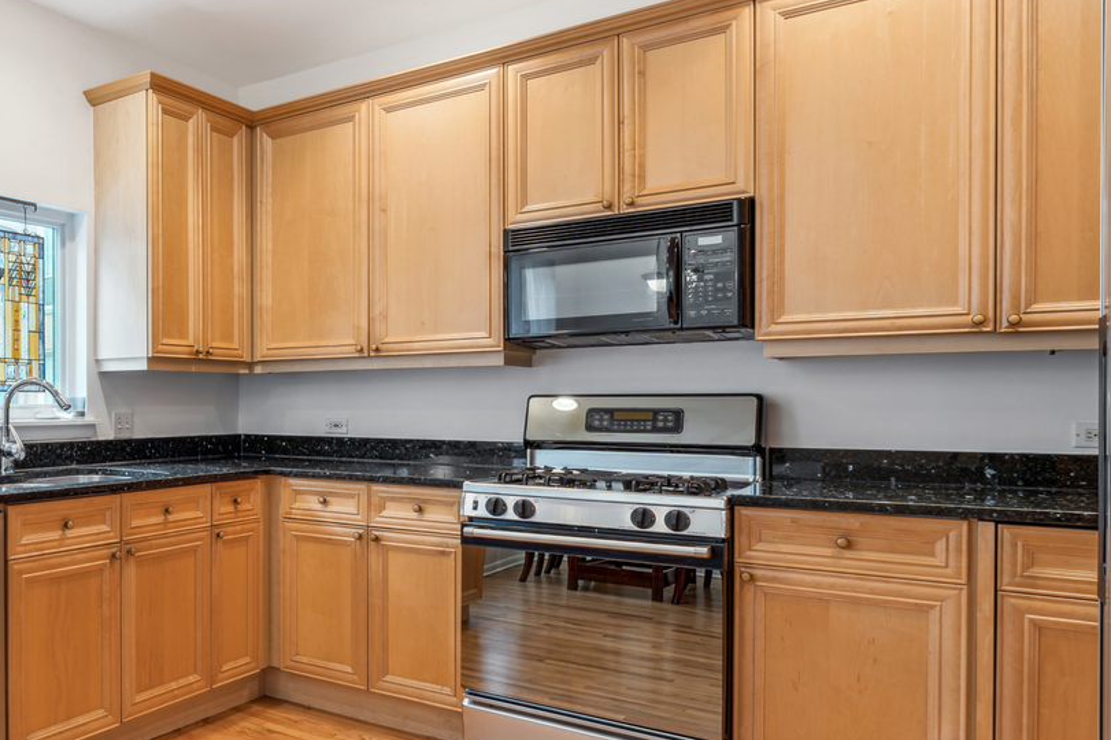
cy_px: 425
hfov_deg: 57.4
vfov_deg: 44.5
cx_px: 184
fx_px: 901
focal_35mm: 29
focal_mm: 14.6
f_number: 8
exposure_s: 1.3
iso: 100
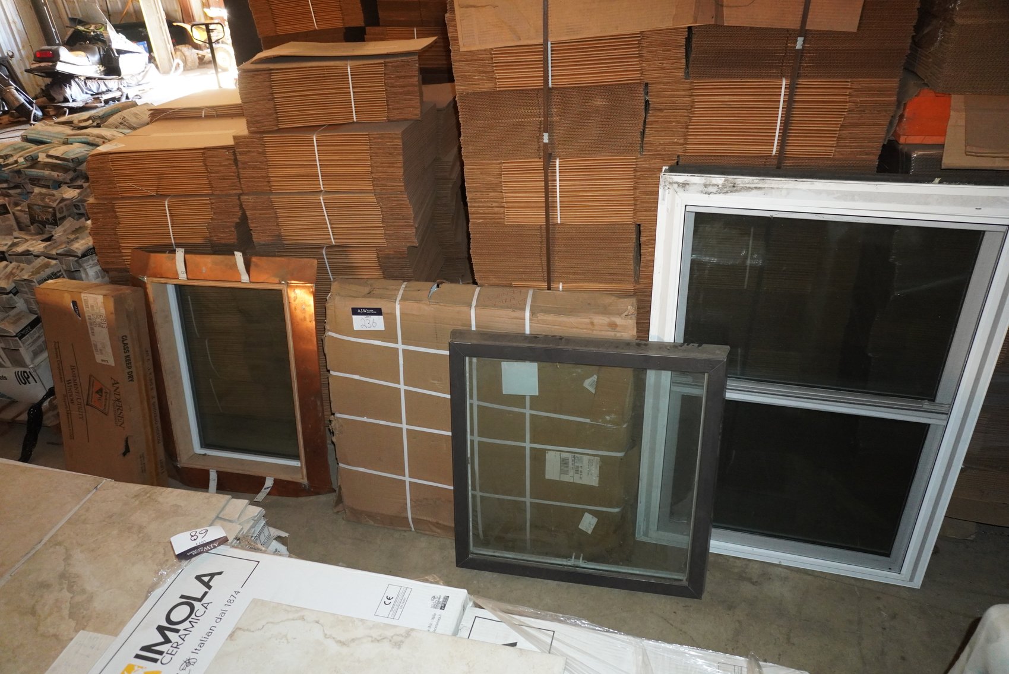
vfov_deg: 53.2
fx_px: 673
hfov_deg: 73.7
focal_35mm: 24
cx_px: 504
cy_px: 337
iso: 2500
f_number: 3.5
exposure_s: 1/80
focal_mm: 16
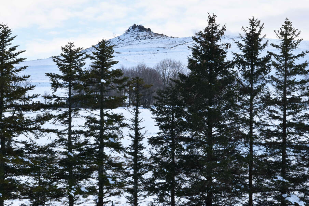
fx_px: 1630
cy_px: 107
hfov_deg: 10.8
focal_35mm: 190
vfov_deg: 7.2
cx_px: 126
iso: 360
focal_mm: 98
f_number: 16
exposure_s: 1/160
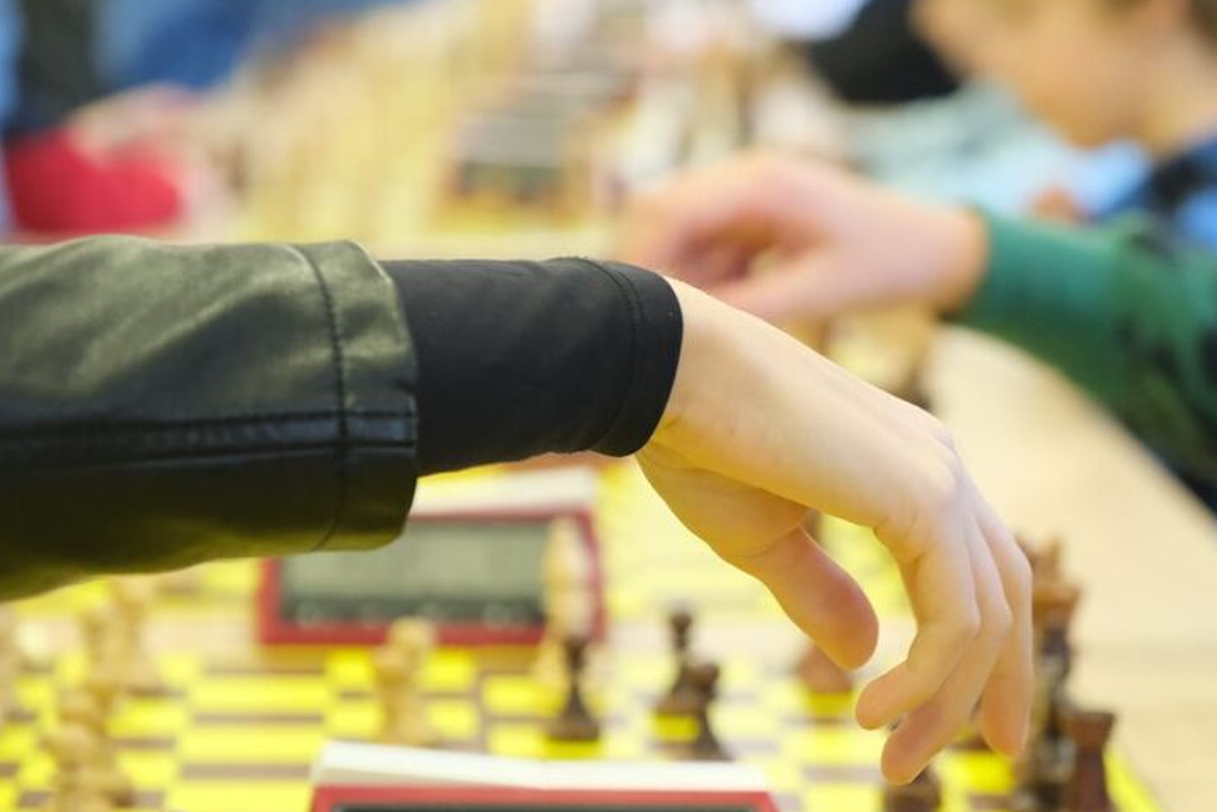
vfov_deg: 9.5
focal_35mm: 145
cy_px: 509
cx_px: 881
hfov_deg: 14.1
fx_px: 4902
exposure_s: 1/300
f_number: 2.8
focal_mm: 55
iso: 3200
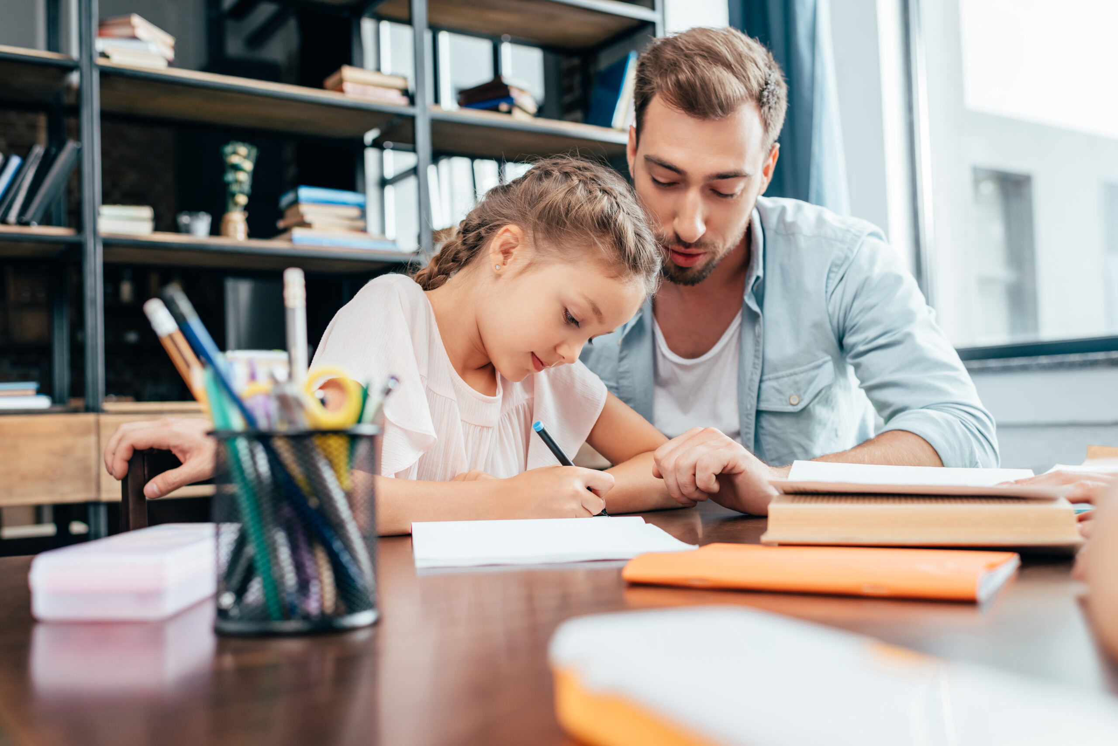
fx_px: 1087
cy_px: 373
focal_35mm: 35
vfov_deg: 37.9
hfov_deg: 54.4
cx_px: 559
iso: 200
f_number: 3.2
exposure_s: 1/125
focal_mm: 35
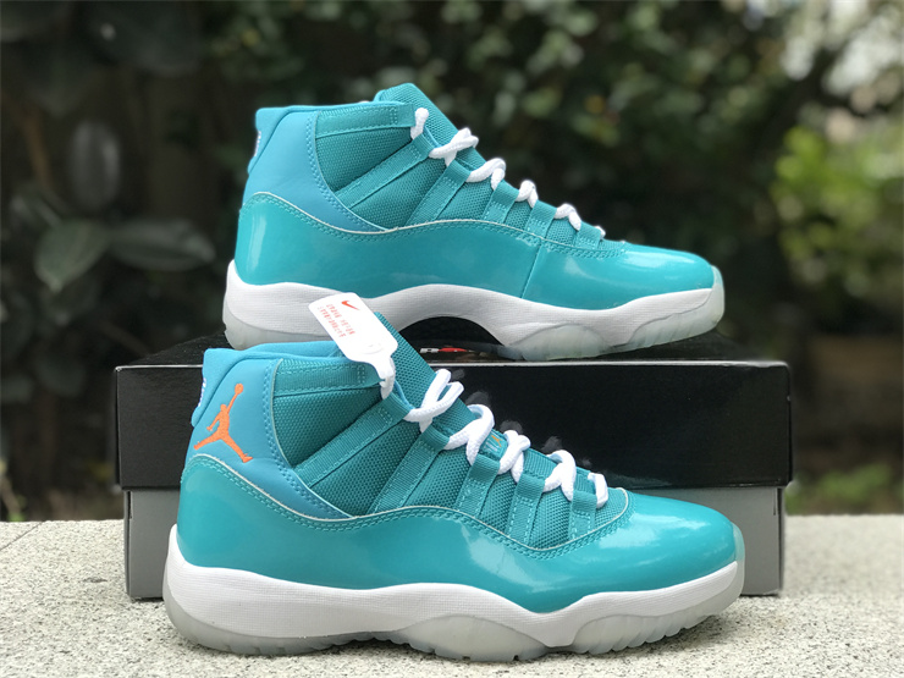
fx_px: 1489
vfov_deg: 25.7
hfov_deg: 33.8
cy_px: 339
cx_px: 452
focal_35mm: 57
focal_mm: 6.6
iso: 25
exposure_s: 1/50
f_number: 2.8
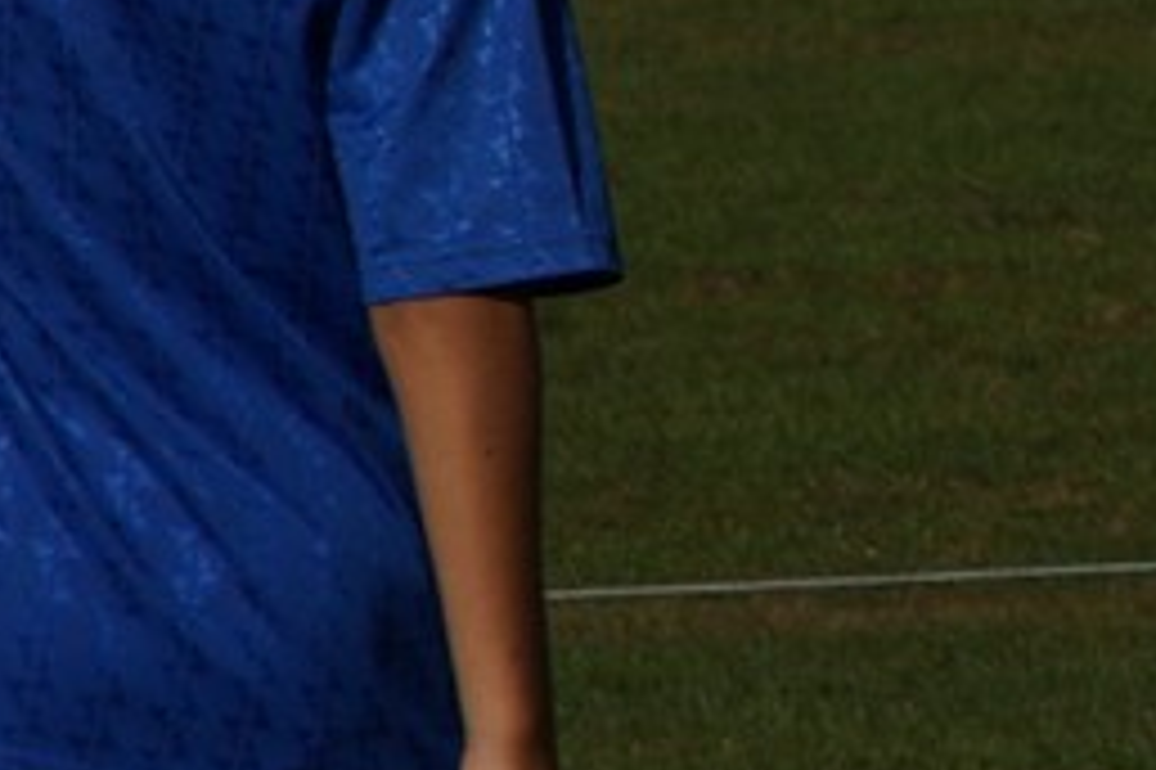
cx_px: 2141
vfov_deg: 1.5
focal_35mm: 897
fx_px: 28784
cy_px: 185
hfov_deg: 2.3
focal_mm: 150
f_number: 16
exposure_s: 1/320
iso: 100
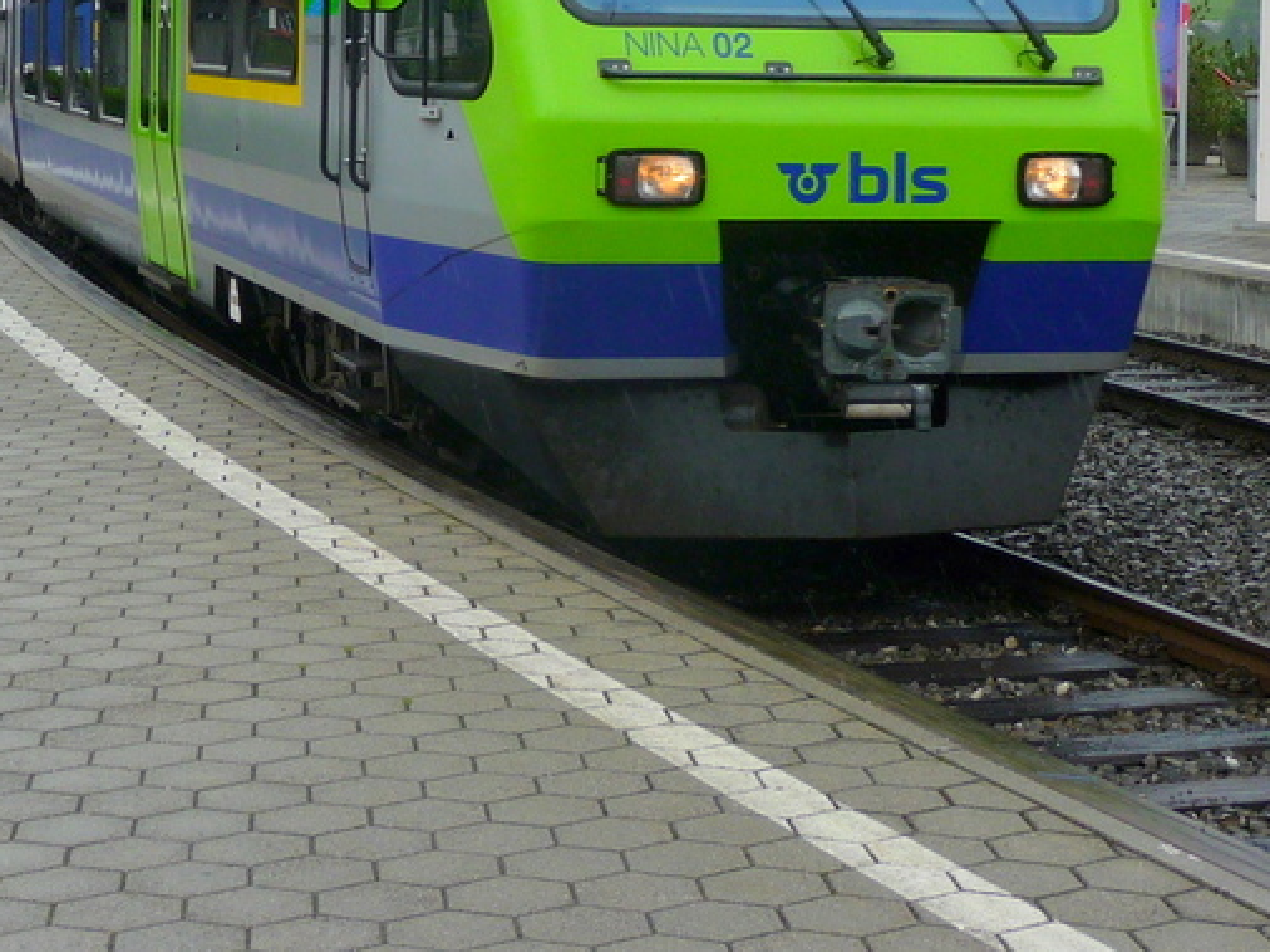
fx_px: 3117
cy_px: 23
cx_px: 648
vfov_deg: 17.0
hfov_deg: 23.0
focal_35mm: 85
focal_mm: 7.1
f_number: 4
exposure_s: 1/320
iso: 100
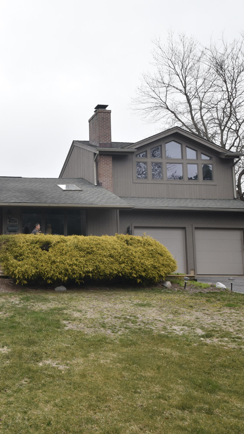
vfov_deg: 63.0
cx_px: 0
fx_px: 354
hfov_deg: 34.6
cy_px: 217
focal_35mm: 31
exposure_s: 1/250
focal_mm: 13
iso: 320
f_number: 8
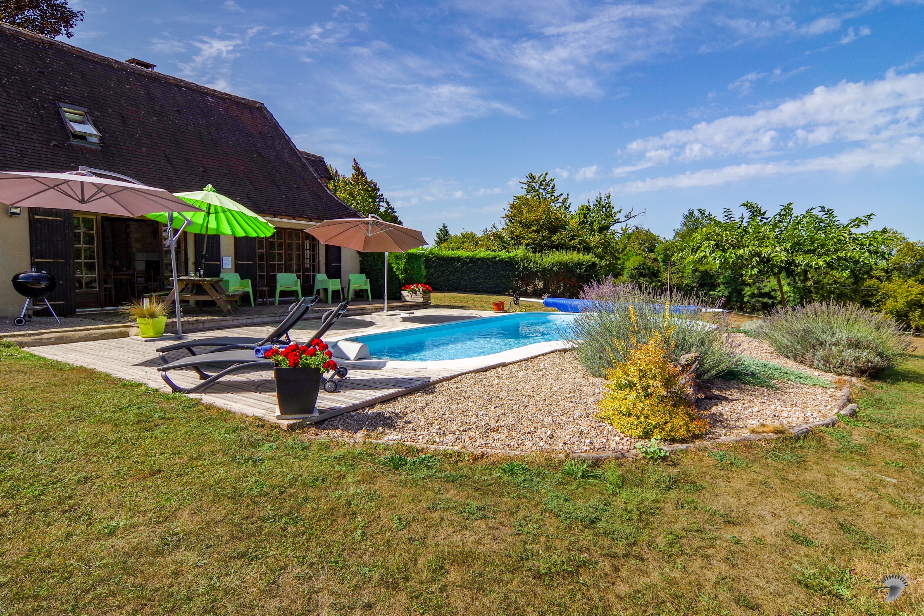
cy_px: 308
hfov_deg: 90.0
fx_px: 462
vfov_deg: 67.4
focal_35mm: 18
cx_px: 462
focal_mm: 12
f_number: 11
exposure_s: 1/60
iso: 100
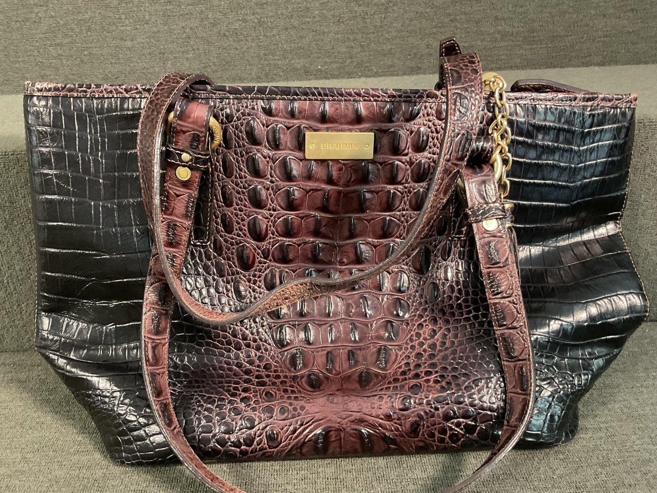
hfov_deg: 61.7
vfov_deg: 48.2
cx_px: 328
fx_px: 550
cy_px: 246
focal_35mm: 29
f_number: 1.8
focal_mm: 3
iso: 500
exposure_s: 1/30
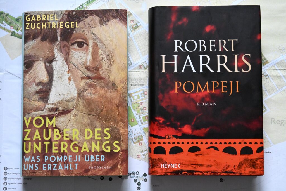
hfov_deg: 28.6
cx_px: 143
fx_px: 560
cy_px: 96
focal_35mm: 70
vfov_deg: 19.3
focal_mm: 47
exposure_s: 1/125
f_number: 6
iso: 3200
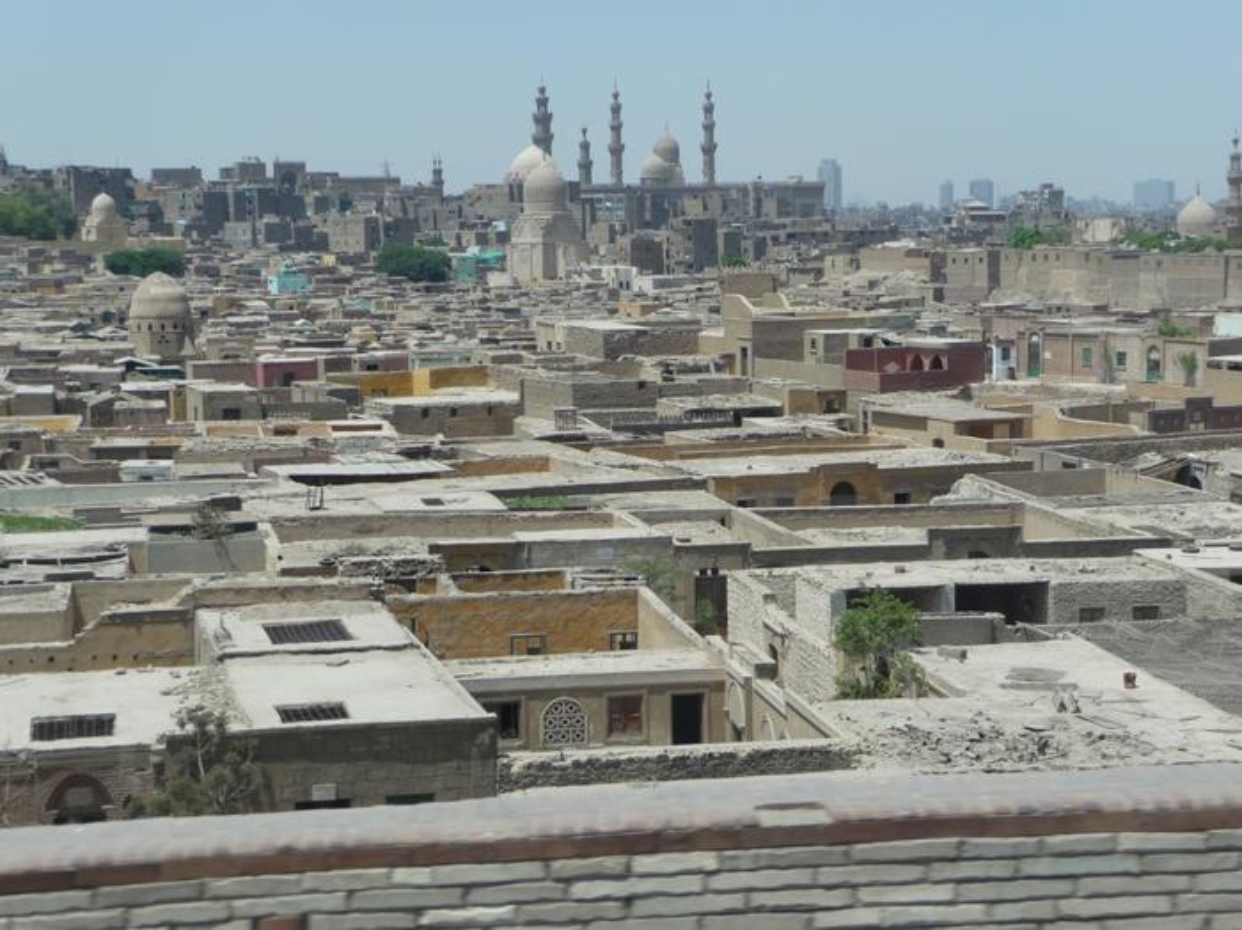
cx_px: 621
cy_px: 465
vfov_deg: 21.9
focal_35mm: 67
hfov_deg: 29.0
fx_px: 2402
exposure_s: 1/640
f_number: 4.5
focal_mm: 11.3
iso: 100
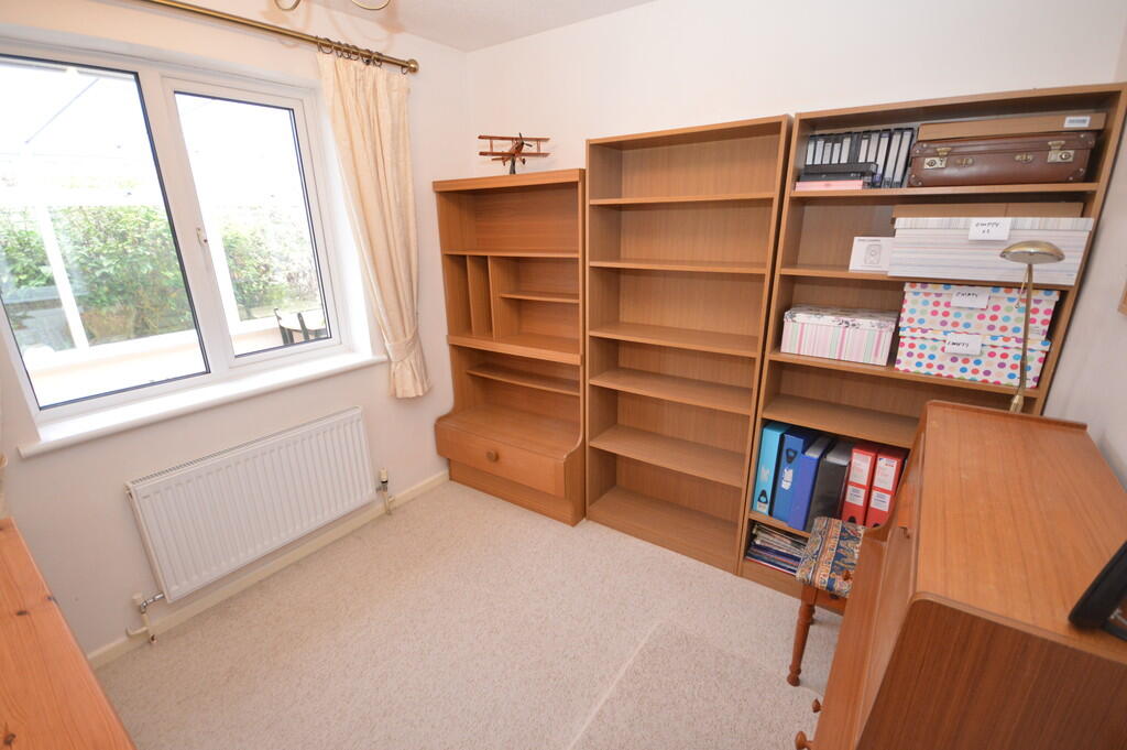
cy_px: 375
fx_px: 469
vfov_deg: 77.2
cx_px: 564
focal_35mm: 15
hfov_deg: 100.4
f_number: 4
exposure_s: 1/60
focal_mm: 10
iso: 1000
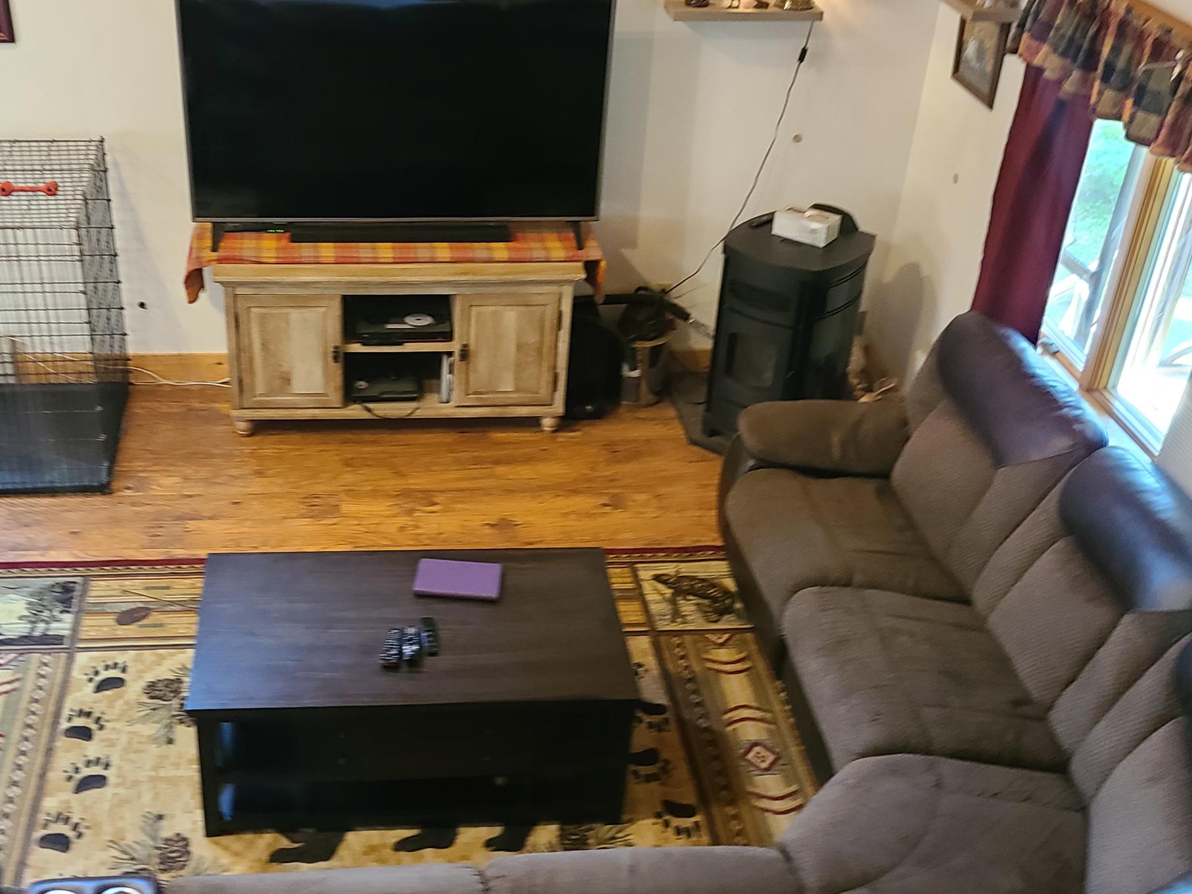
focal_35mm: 43
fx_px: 1481
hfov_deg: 43.7
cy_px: 494
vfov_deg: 33.6
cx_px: 482
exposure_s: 1/39
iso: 400
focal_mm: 5.4
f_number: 1.8
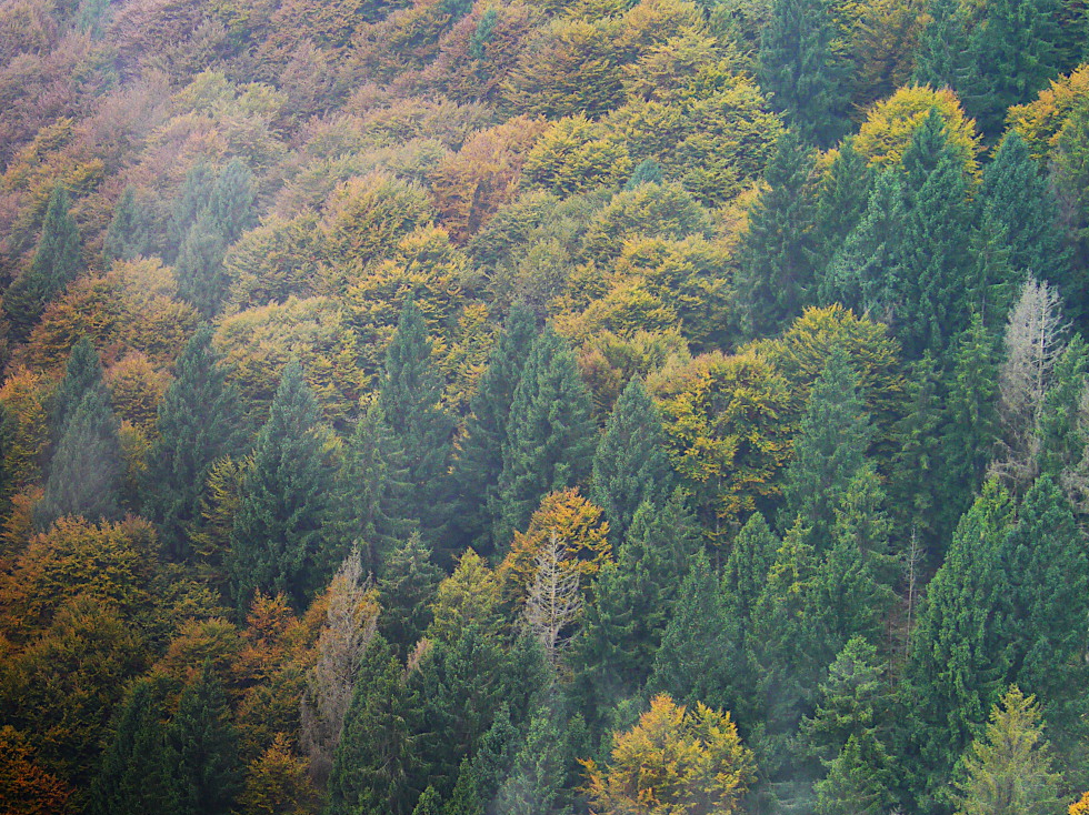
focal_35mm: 147
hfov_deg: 13.3
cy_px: 449
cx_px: 102
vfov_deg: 10.1
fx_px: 4622
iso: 160
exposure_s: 1/100
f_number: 5.6
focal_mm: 40
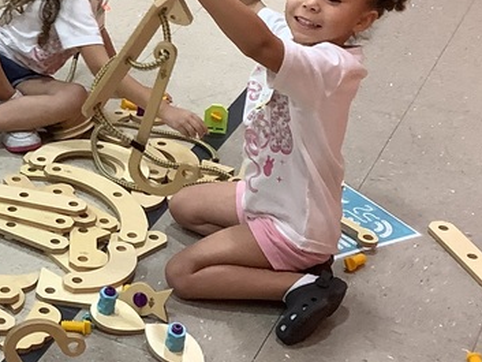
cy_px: 122
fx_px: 1254
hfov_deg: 20.5
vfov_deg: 16.4
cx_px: -81
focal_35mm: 90
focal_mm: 3.3
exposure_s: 1/60
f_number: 2.4
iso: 160
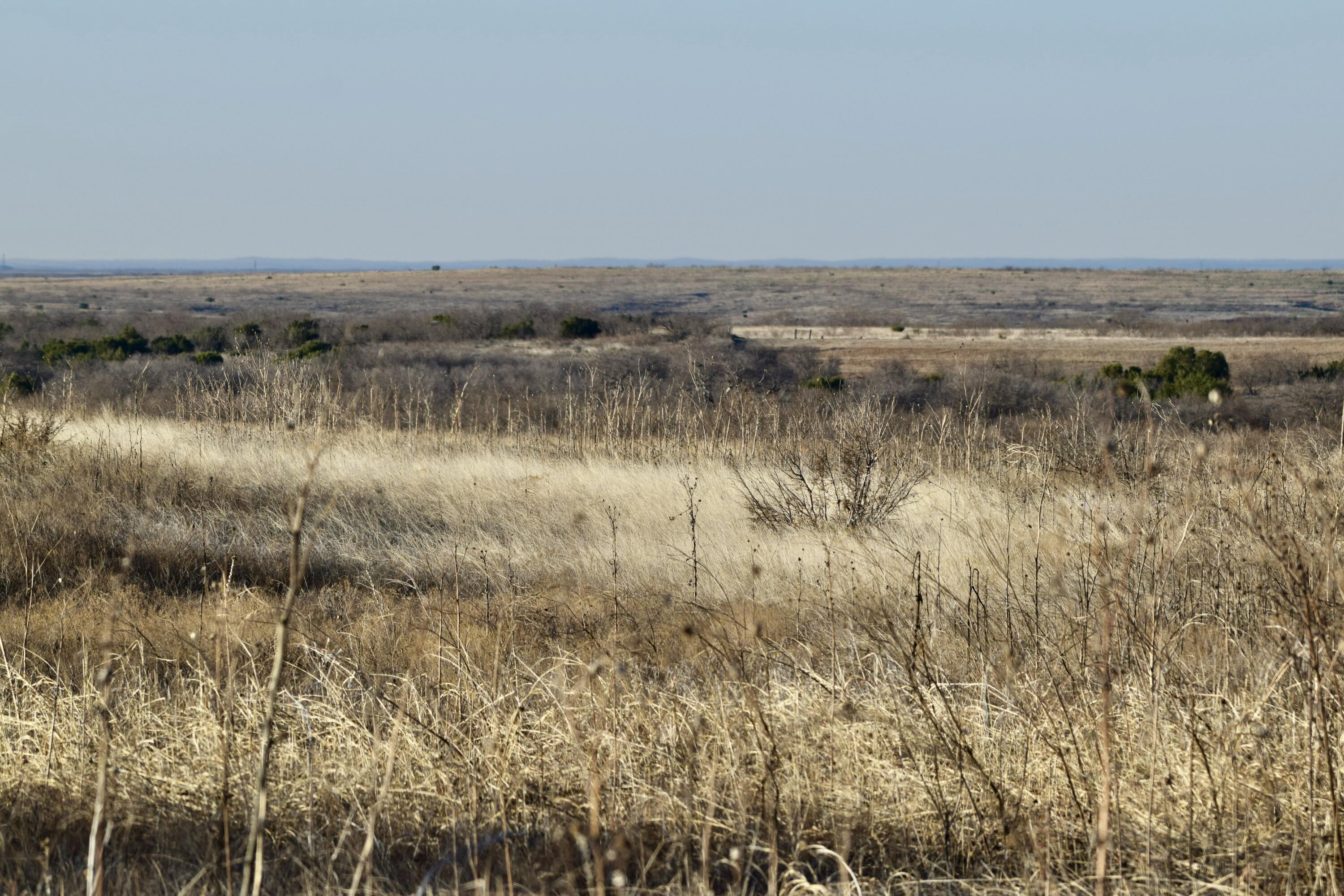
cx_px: 672
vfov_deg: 4.6
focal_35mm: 300
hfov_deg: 6.9
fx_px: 11199
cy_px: 448
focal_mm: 200
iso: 250
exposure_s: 1/500
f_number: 8
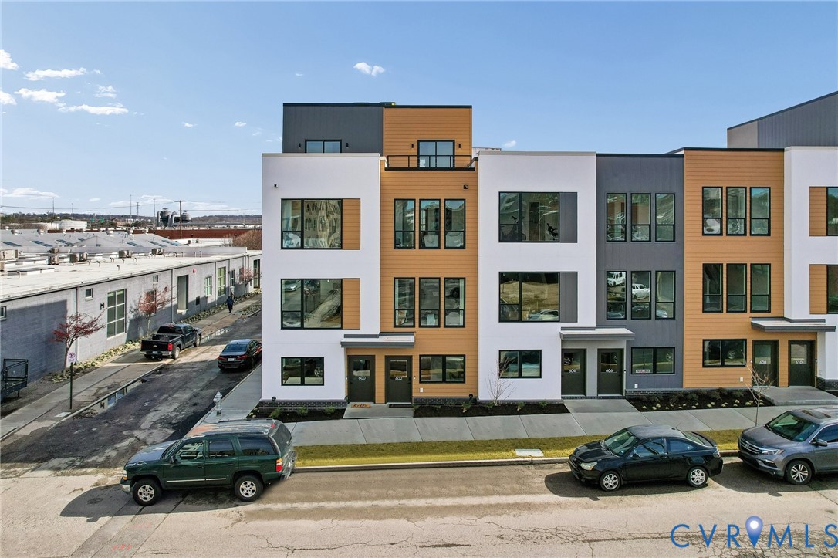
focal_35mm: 22
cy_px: 279
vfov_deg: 57.2
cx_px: 419
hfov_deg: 78.6
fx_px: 512
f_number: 2.8
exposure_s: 1/2500
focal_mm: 8.4
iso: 110
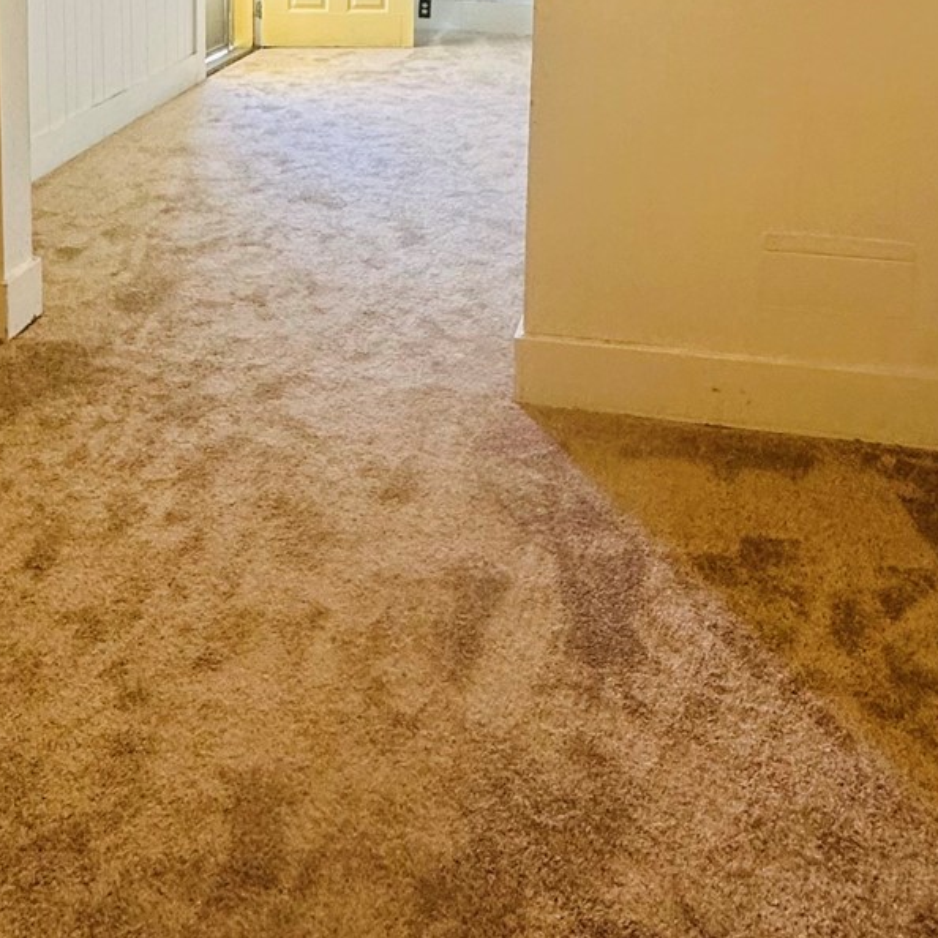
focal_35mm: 40
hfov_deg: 41.4
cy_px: 9
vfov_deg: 37.6
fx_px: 1226
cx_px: 328
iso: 200
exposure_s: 1/120
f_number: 2.2
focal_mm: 2.22
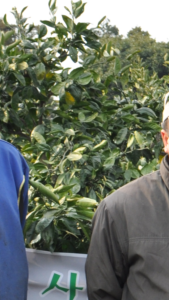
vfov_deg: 16.5
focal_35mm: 129
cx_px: 408
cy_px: 245
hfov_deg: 8.6
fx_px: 1027
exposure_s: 1/125
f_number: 11
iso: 200
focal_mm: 20
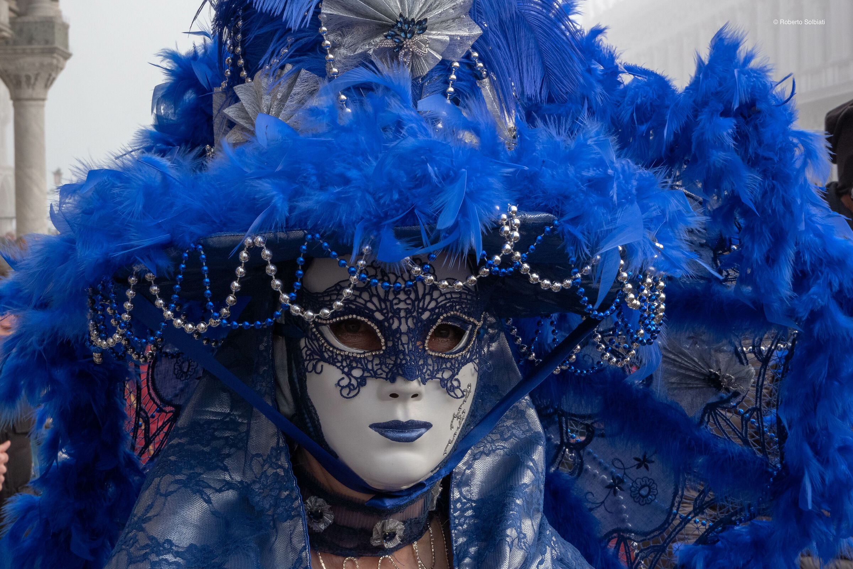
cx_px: 426
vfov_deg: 20.0
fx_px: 1611
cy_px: 284
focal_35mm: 68
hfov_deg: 29.7
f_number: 16
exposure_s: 1/125
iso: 800
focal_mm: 45
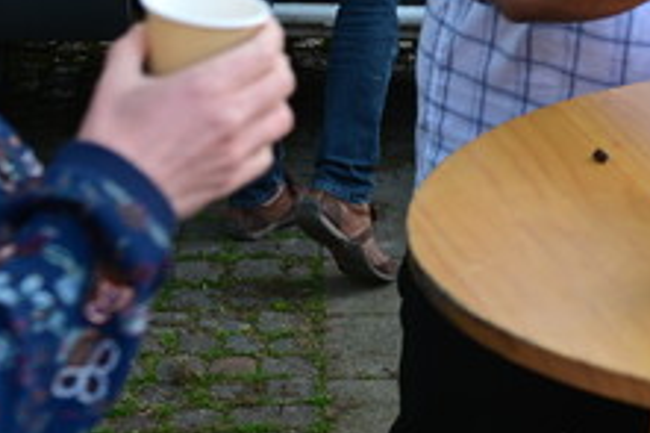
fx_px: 2219
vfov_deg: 10.9
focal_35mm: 123
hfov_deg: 16.4
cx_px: 585
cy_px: -96
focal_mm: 34
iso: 100
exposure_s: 1/60
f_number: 4
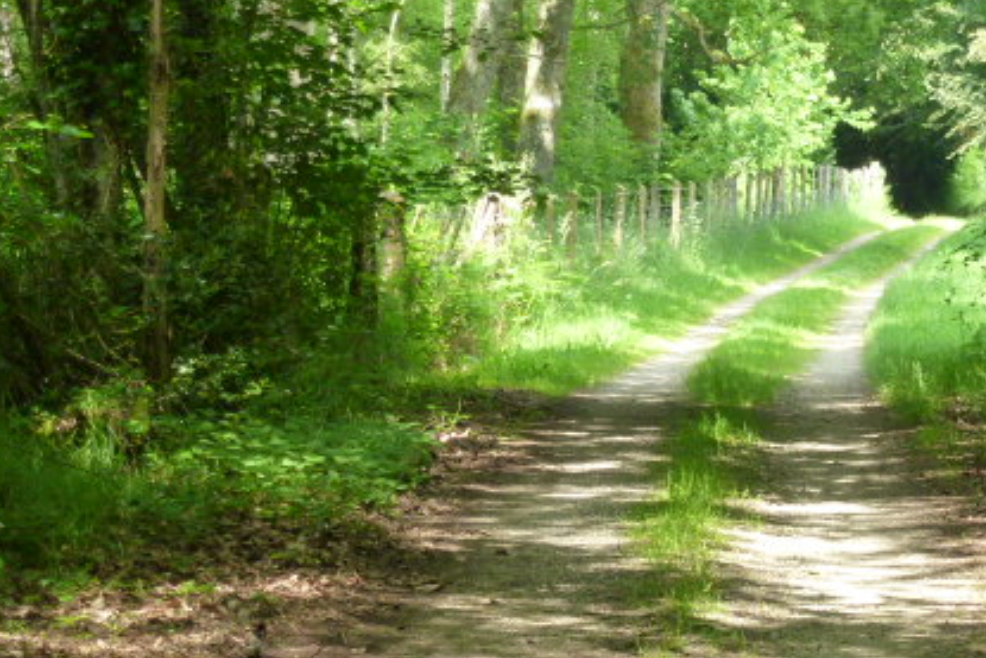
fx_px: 4219
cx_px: 727
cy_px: 240
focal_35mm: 154
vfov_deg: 8.9
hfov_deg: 13.3
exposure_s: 1/80
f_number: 4.9
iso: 250
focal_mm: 16
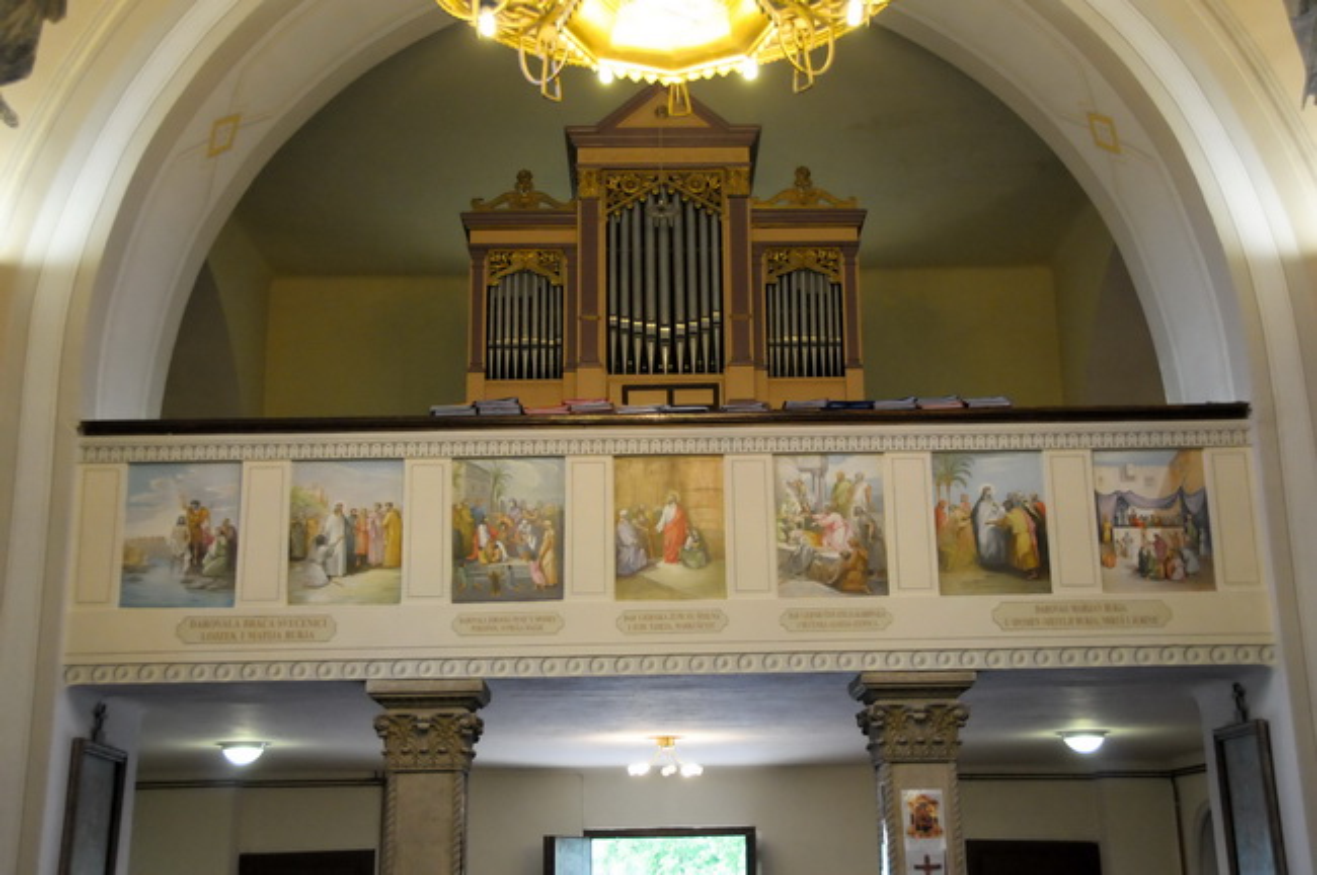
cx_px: 658
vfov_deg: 28.9
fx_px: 1699
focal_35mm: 46
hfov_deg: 42.4
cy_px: 438
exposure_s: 1/40
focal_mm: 31
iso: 1600
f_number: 4
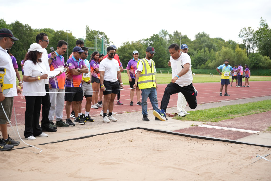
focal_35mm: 47
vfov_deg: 28.4
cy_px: 90
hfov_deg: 41.6
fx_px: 357
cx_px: 136
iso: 250
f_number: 2.8
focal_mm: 47.4
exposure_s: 1/1250
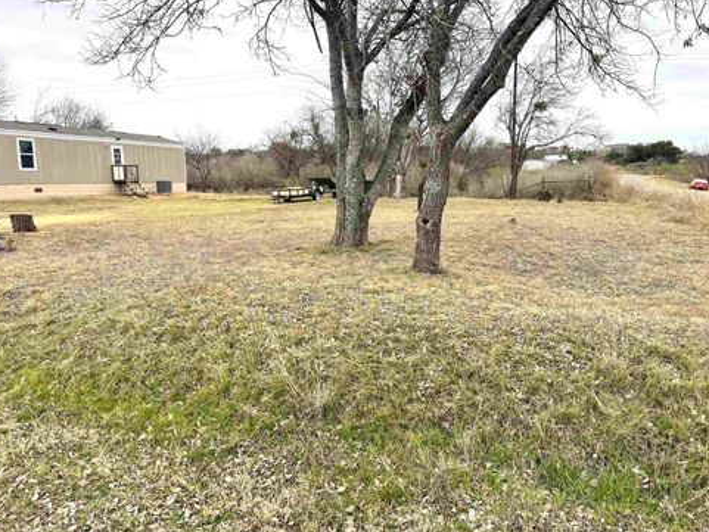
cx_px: 349
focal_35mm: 26
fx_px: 533
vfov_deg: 53.1
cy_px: 257
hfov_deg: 67.3
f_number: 1.6
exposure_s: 1/599
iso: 32
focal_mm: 5.1
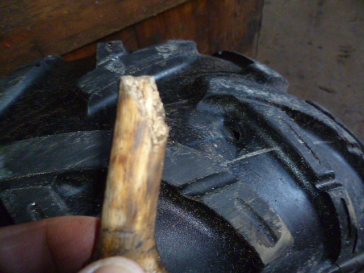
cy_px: 136
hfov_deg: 63.4
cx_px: 182
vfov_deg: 49.7
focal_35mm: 28
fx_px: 294
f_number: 2.8
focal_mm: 5
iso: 400
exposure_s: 1/30
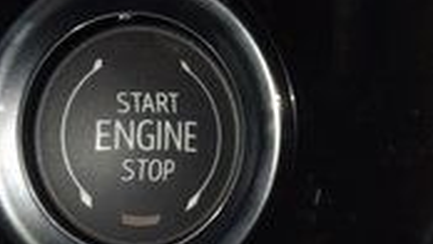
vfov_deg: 3.0
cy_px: 203
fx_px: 4651
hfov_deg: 5.3
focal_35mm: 405
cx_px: 416
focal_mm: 70
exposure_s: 1/125
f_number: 8
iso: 100
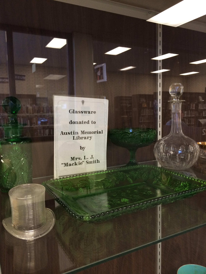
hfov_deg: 46.8
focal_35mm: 30
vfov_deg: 60.0
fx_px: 238
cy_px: 137
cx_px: 103
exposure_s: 1/30
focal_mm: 4.12
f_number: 2.2
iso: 160
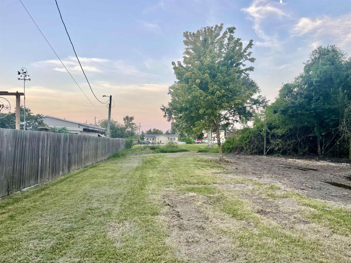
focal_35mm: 26
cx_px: 176
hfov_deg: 67.3
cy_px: 132
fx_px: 264
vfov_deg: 53.1
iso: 32
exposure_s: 1/194
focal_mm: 4.2
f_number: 1.6
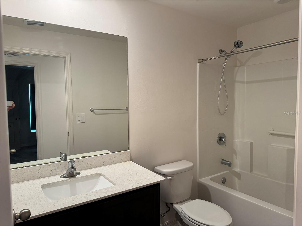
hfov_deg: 71.6
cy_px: 113
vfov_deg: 56.8
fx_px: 209
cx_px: 151
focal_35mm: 24
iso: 200
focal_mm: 6.76
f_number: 1.78
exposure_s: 1/120
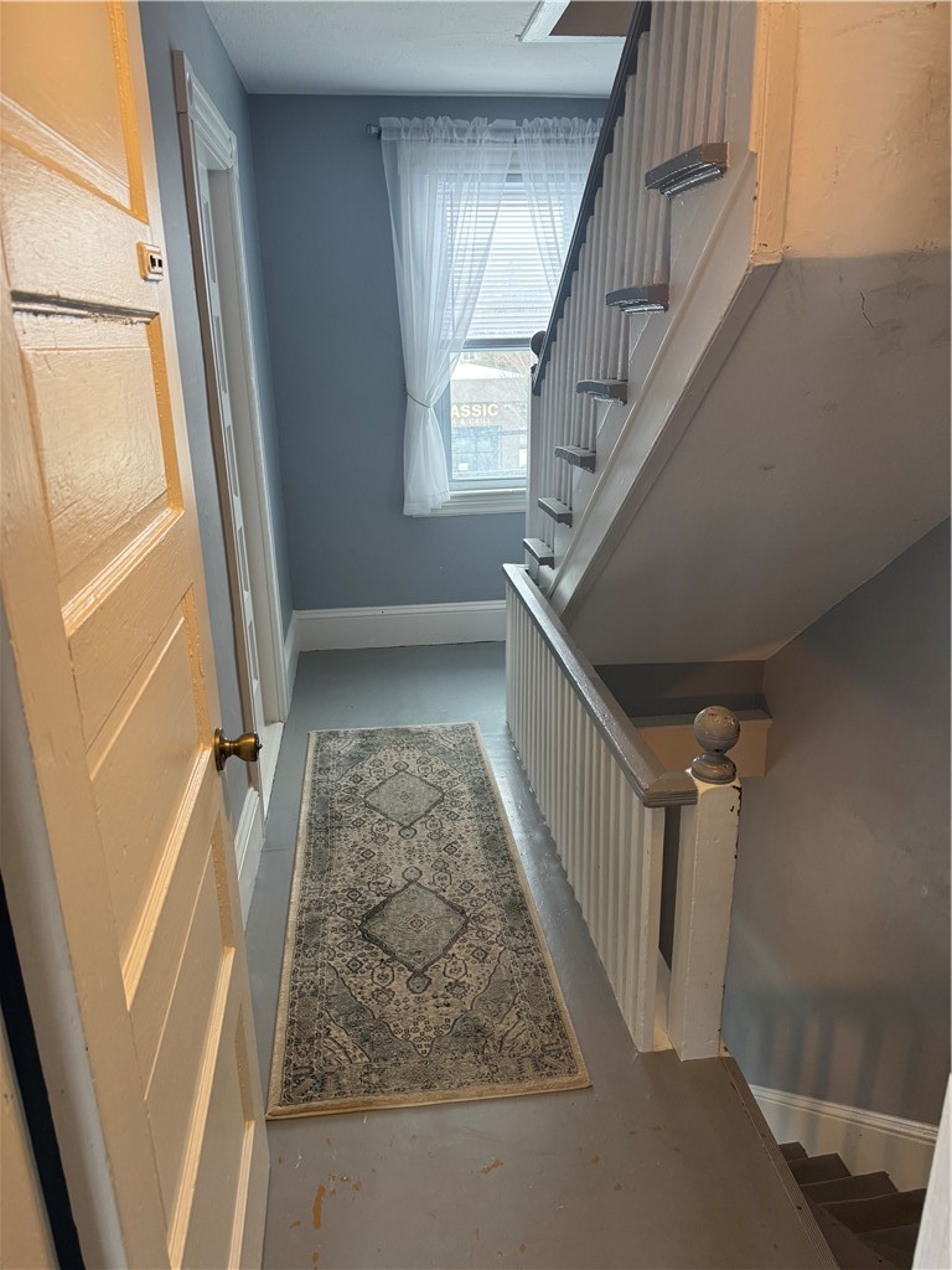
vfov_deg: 71.6
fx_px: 880
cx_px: 476
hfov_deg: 56.8
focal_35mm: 24
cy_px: 635
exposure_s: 1/60
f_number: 1.78
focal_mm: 6.76
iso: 160
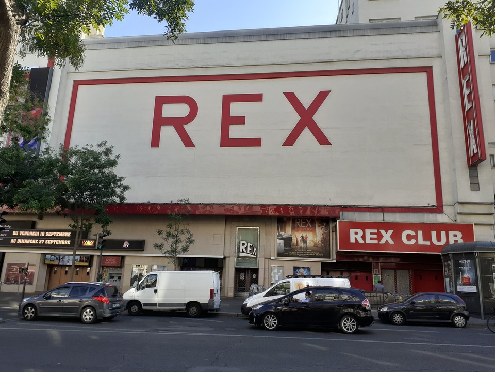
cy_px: 186
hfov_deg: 65.3
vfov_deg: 51.4
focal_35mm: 27
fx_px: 386
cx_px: 248
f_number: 1.9
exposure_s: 1/2358
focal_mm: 3.6
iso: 40
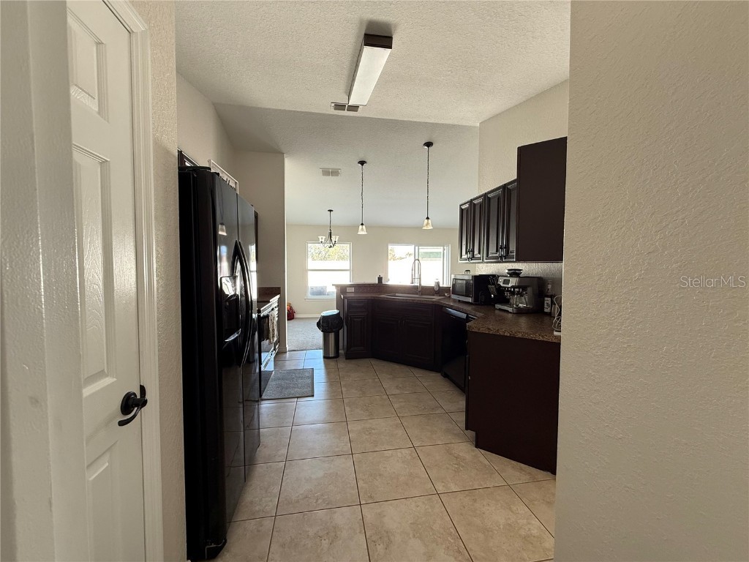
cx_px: 374
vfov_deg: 85.7
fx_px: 303
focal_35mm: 14
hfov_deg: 102.1
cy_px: 281
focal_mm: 2.22
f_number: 2.2
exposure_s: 1/99
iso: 160
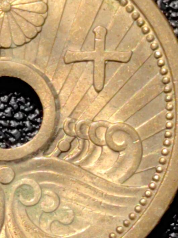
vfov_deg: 7.8
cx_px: -4
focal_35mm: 254
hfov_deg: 5.8
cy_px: 124
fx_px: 1743
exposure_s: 1/148
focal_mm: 5.75
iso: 50
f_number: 2
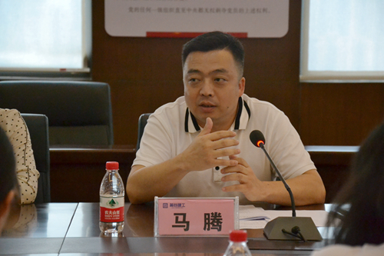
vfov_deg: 8.7
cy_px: 128
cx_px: 192
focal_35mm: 158
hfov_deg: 13.0
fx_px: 1679
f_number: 5.6
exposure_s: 1/200
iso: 3200
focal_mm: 105
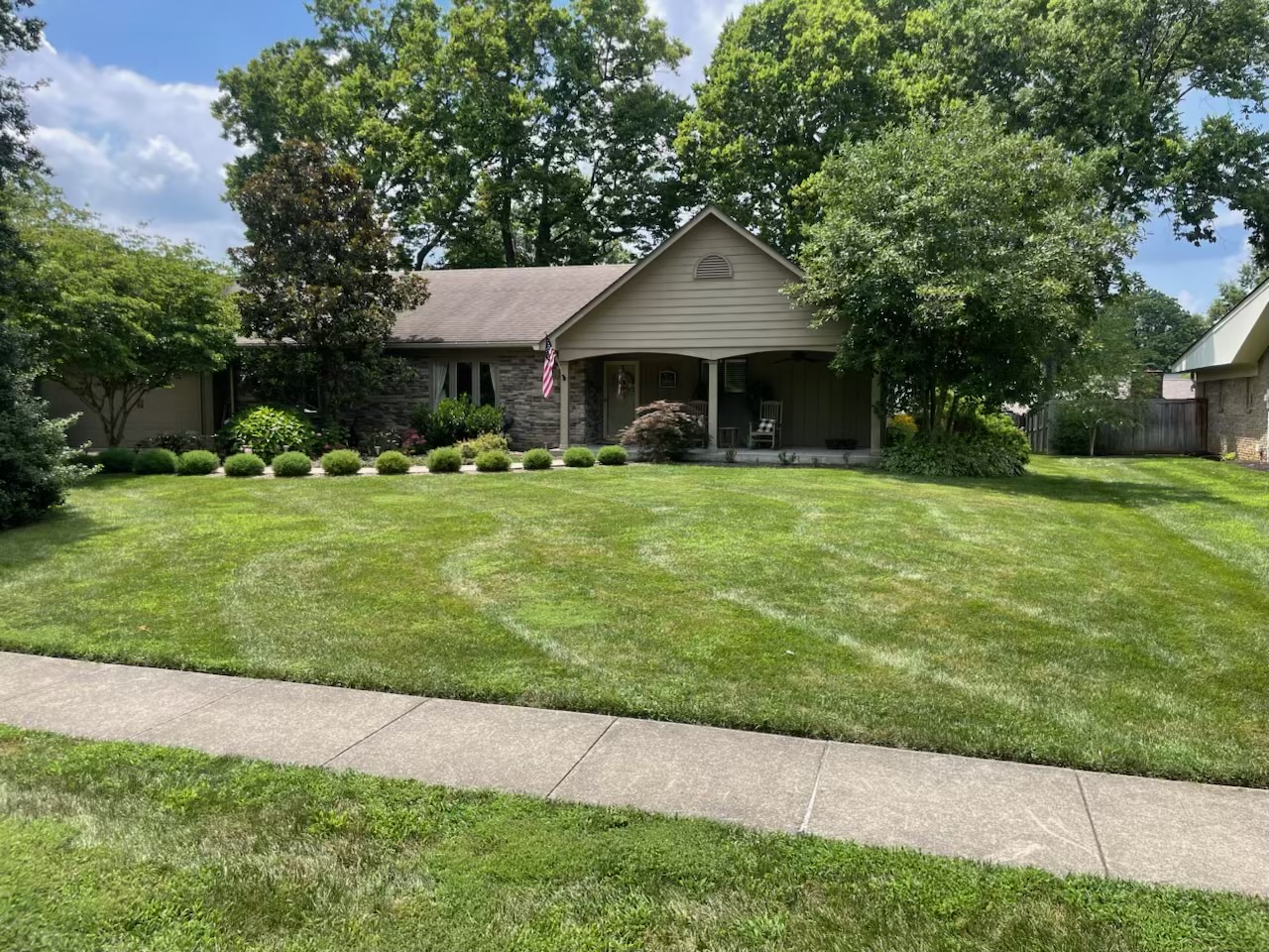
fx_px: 953
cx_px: 634
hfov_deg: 67.3
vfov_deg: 53.1
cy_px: 476
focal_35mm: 26
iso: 32
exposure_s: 1/2020
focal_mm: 4.2
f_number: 1.6
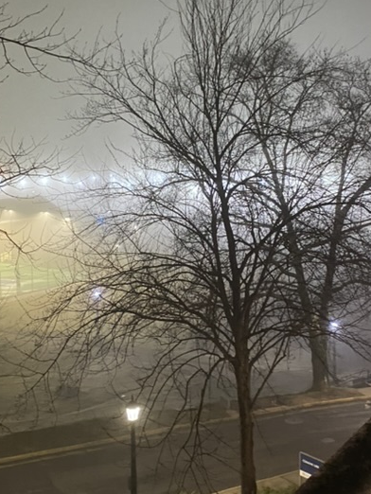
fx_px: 728
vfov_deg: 37.4
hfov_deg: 28.5
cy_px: 206
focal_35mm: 51
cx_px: 229
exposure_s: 1/32
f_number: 1.8
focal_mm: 4.25
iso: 640
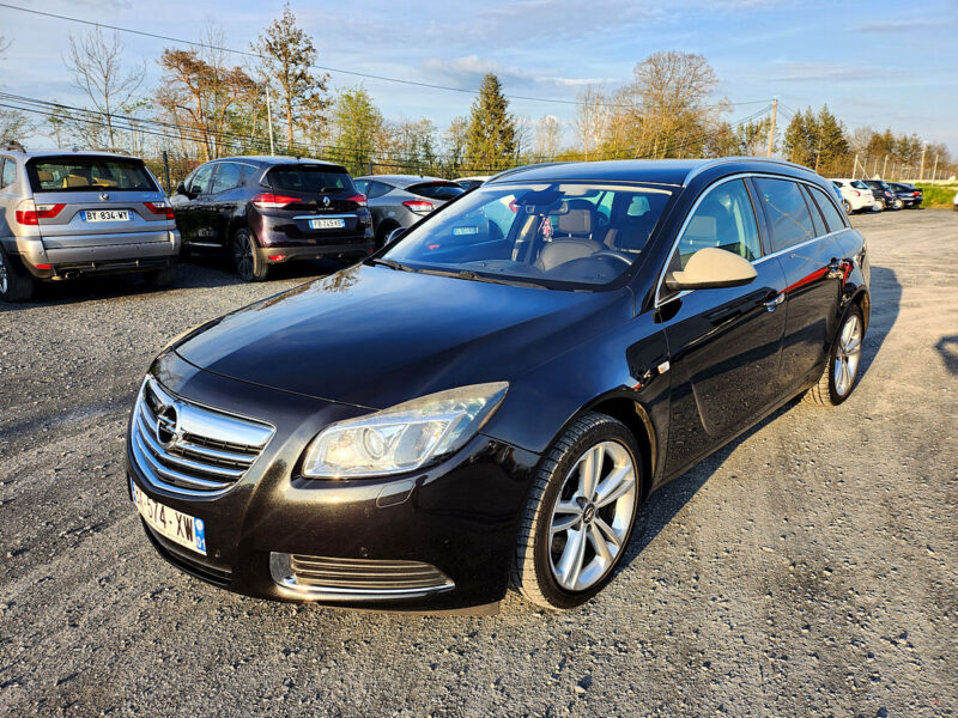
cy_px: 359
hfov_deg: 71.6
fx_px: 664
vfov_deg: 56.8
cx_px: 479
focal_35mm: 24
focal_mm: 5
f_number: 1.8
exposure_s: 1/873
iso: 50
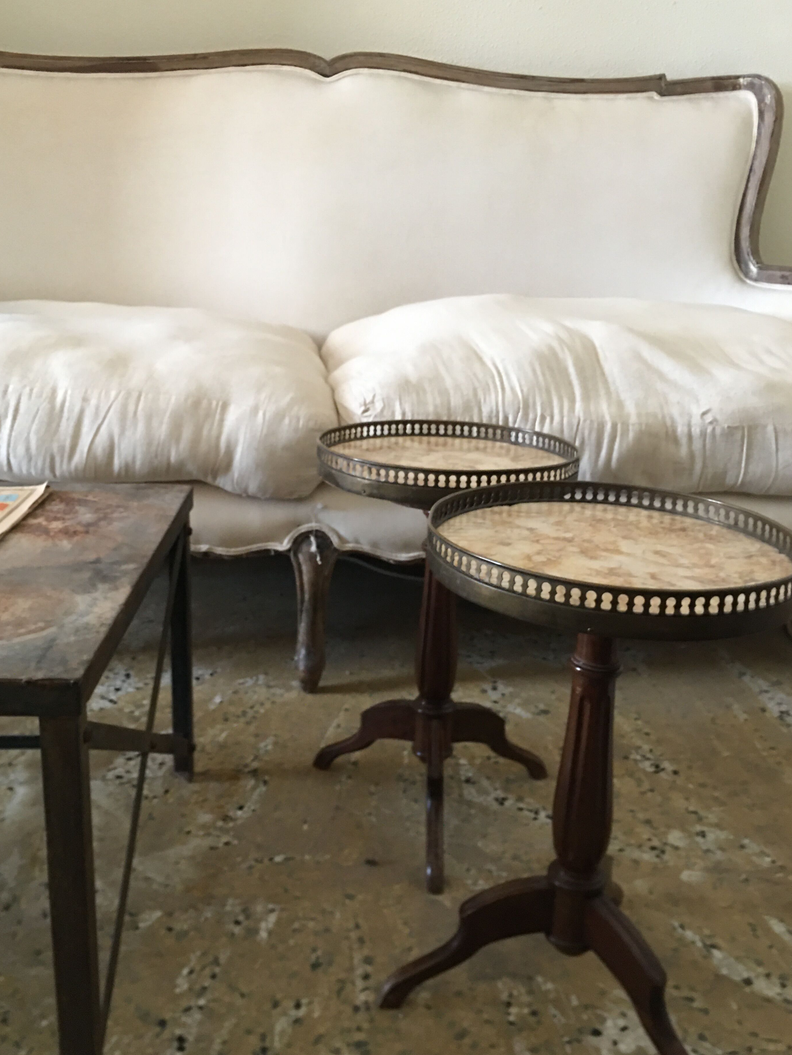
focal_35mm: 32
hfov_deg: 44.2
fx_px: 976
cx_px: 380
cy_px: 527
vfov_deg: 56.8
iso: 80
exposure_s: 1/10
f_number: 2.2
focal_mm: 4.15
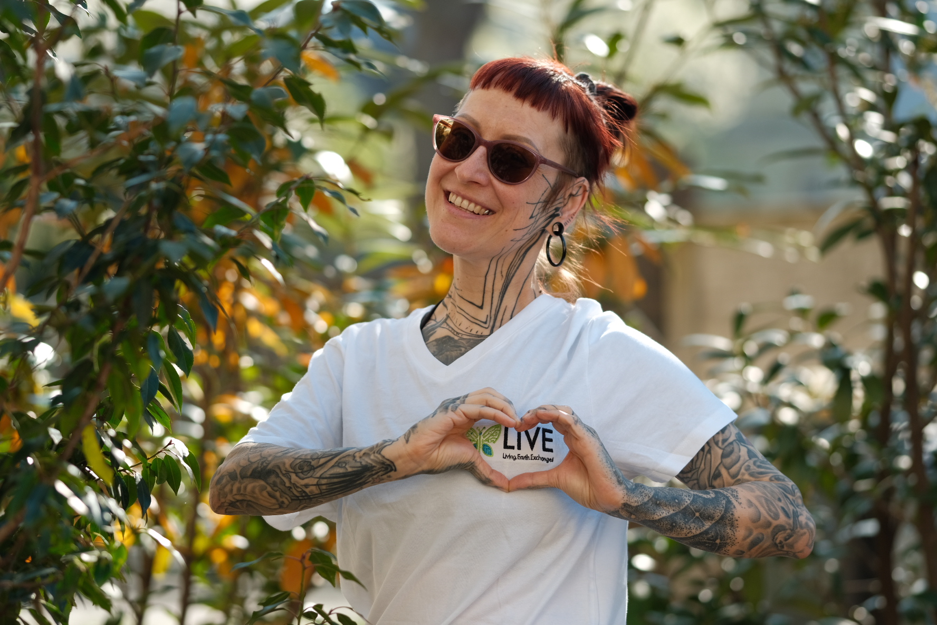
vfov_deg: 10.2
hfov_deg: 15.2
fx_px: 3513
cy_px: 312
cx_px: 468
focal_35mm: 135
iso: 160
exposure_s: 1/1000
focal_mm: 90
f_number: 2
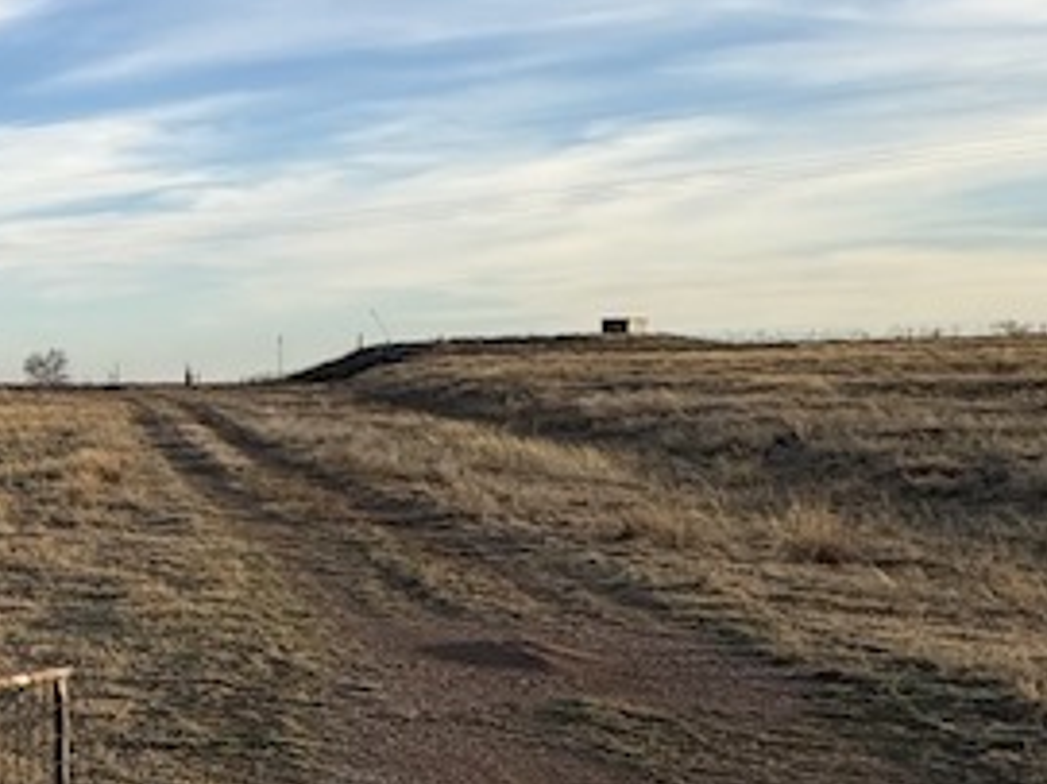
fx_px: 1874
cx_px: -862
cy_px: 398
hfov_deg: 20.8
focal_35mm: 62
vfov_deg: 23.6
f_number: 2.2
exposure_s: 1/840
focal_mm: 2.22
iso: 40
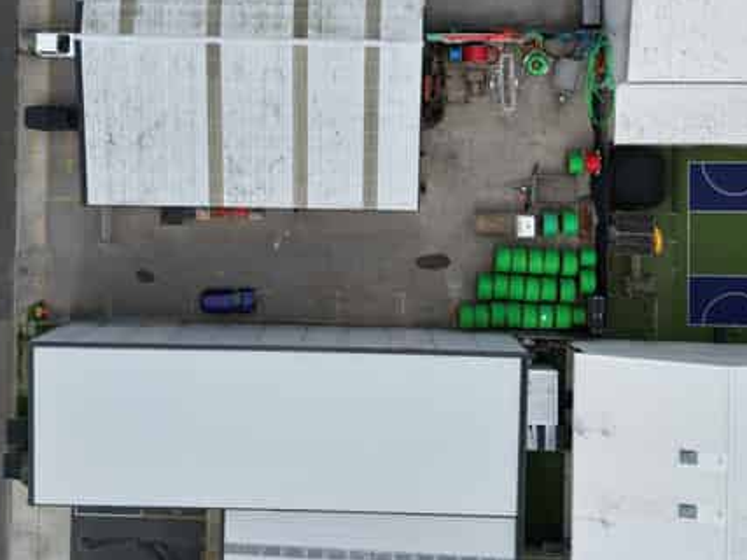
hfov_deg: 50.1
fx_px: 798
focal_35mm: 37
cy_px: 171
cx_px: 352
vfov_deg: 38.1
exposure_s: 1/4000
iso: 120
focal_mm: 6.72
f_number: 1.7
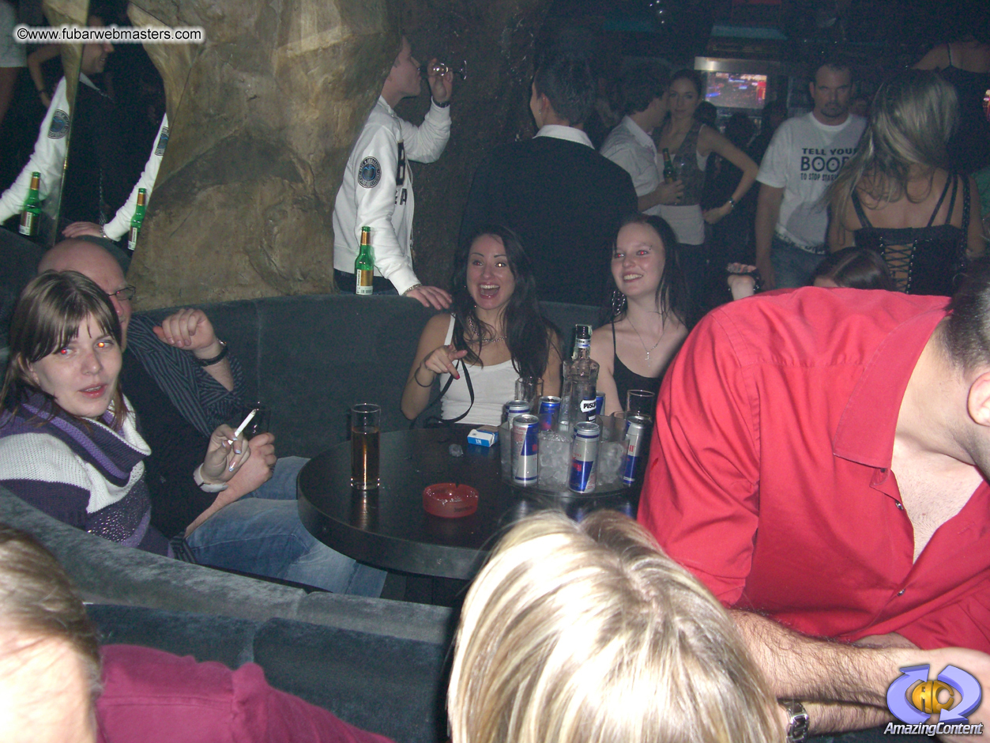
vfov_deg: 37.7
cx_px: 495
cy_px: 372
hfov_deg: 49.0
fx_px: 1087
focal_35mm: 38
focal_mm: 7.9
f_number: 2.8
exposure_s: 1/60
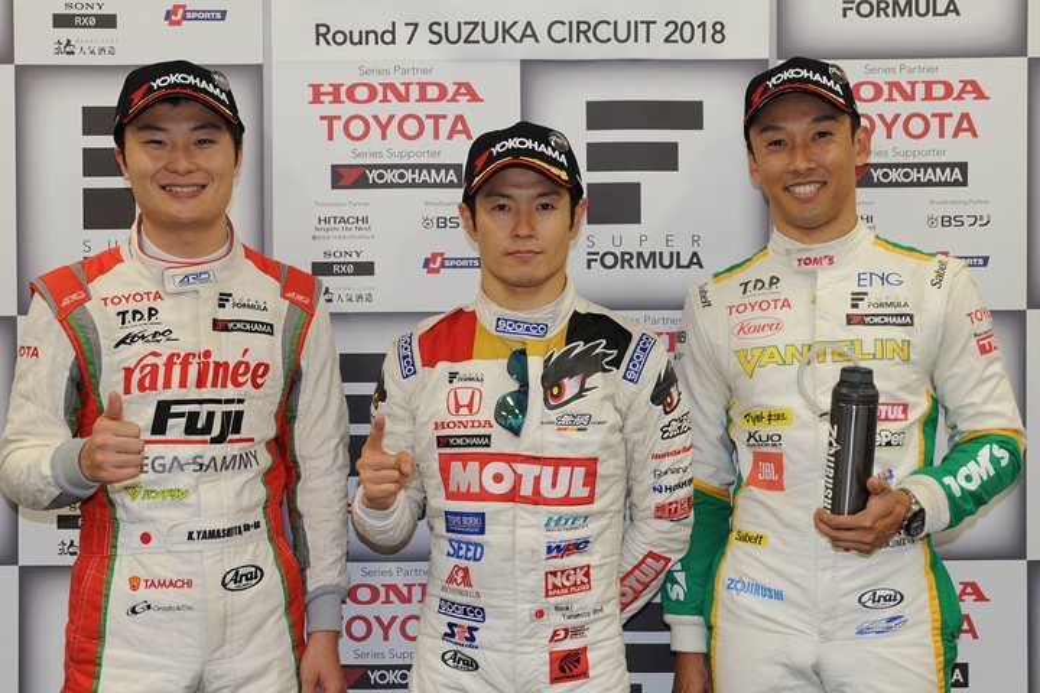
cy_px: 346
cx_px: 520
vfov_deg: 31.9
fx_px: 1213
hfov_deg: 46.4
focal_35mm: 42
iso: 800
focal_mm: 42
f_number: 6.7
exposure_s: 1/90
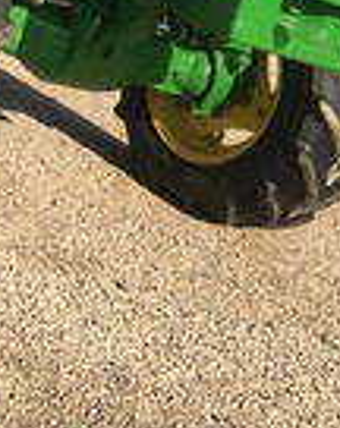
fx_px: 1087
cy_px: -179
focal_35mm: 86
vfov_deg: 19.8
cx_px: -14
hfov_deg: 17.3
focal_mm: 4.15
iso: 25
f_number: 2.2
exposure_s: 1/1202
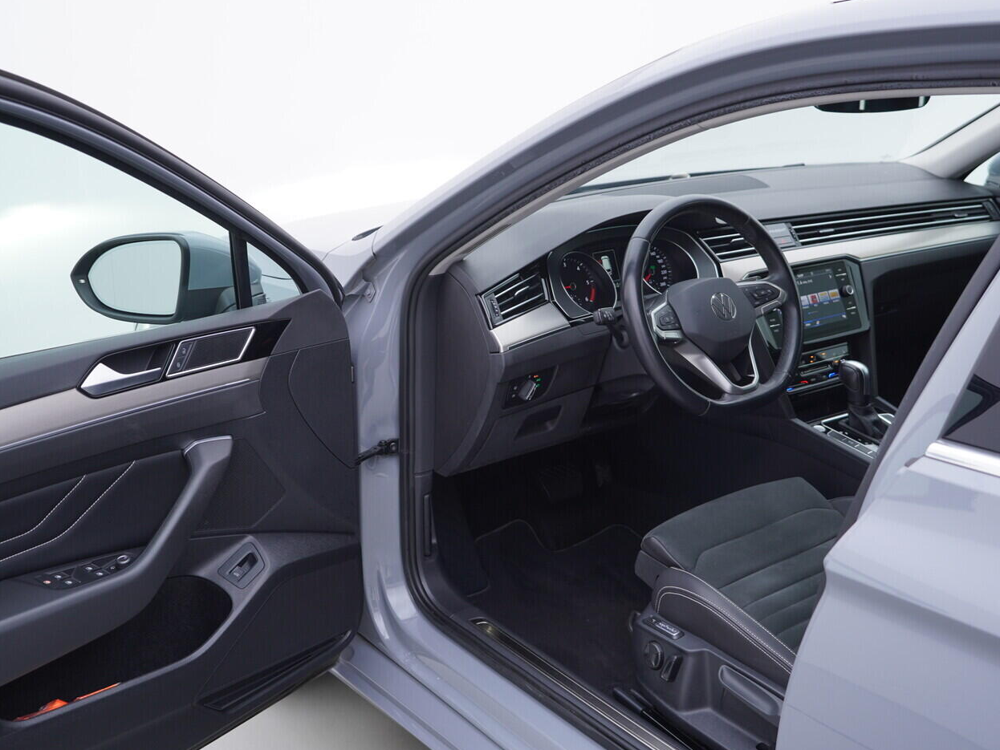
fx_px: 1156
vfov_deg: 36.0
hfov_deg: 46.8
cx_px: 525
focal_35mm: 40
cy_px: 369
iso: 125
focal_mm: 24
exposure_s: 1/50
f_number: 3.2
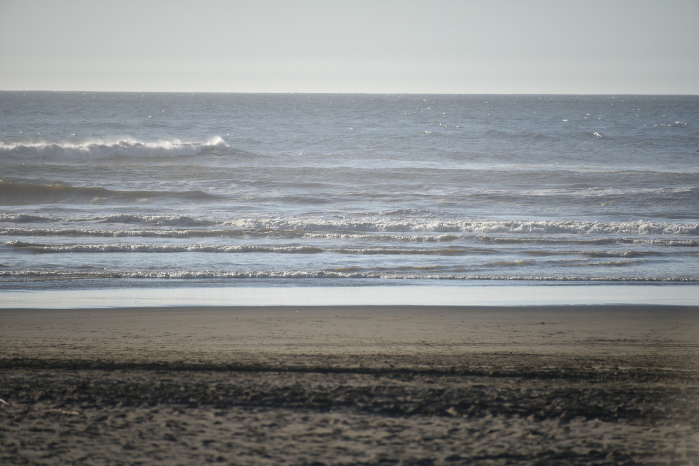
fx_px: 5826
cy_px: 233
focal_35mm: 300
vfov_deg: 4.6
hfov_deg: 6.9
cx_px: 350
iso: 100
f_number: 5.6
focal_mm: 300
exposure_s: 1/640
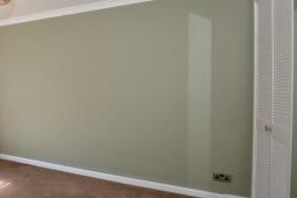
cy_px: 90
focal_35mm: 28
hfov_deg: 55.4
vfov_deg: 46.4
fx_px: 231
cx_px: 22
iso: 220
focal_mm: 10
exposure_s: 1/125
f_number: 5.6
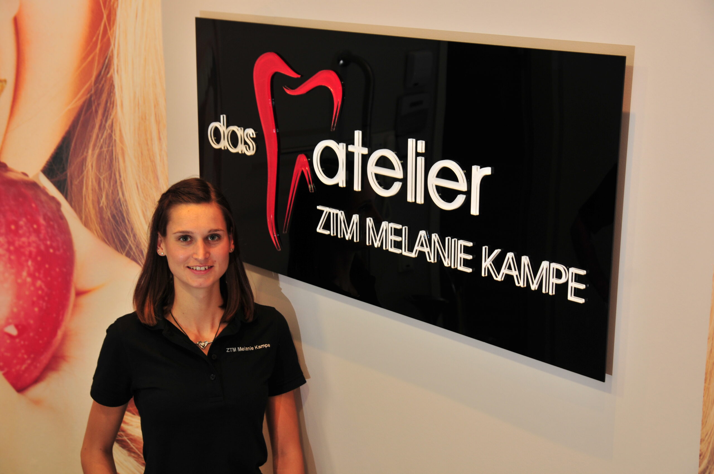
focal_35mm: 57
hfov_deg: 35.1
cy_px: 237
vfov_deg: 23.7
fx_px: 1129
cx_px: 357
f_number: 4.5
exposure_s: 1/30
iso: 200
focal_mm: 38
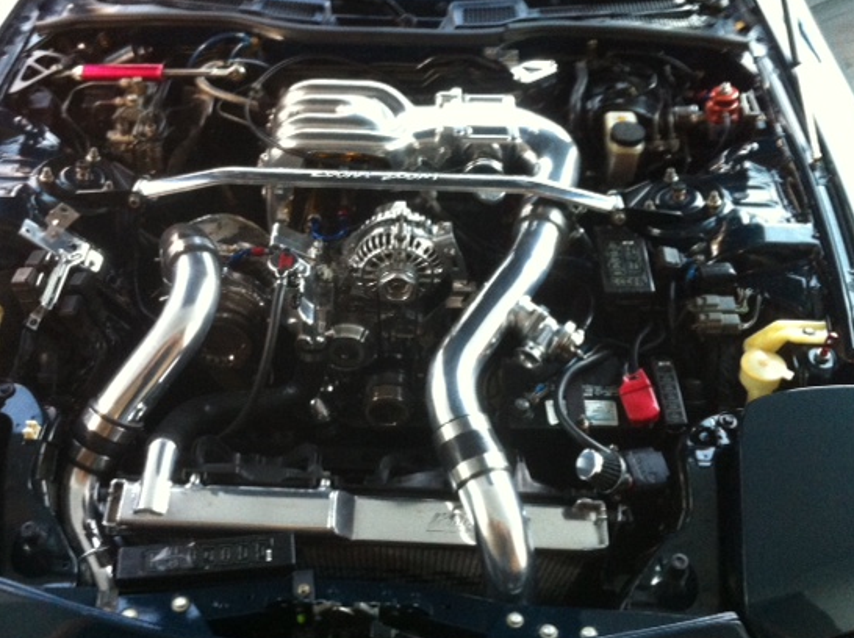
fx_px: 1010
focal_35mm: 41
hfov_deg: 45.7
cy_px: 281
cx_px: 372
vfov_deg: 35.0
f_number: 2.8
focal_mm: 3.9
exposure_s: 1/15
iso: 320
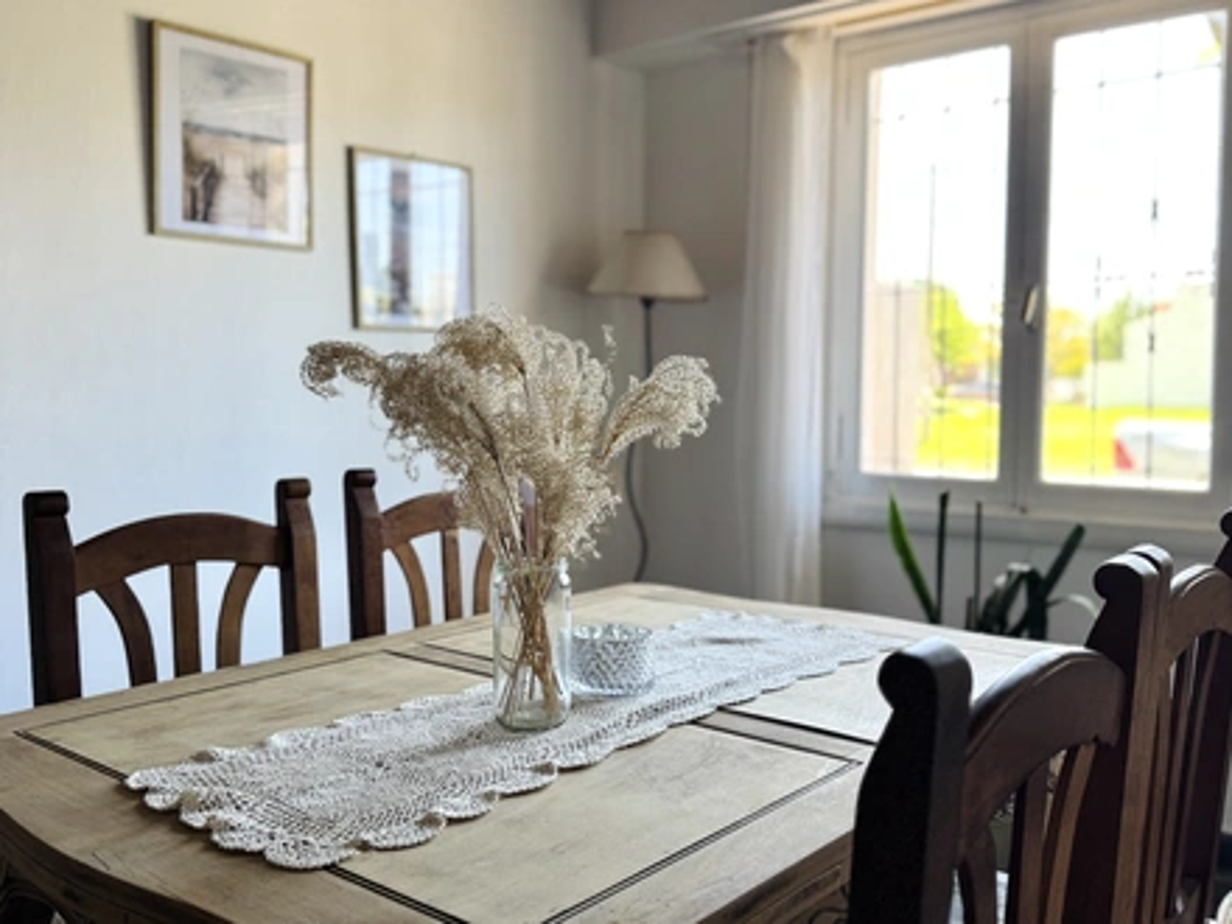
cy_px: 462
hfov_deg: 71.6
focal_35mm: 24
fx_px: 854
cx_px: 616
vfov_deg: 56.8
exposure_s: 1/136
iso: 100
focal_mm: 6.76
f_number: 1.78
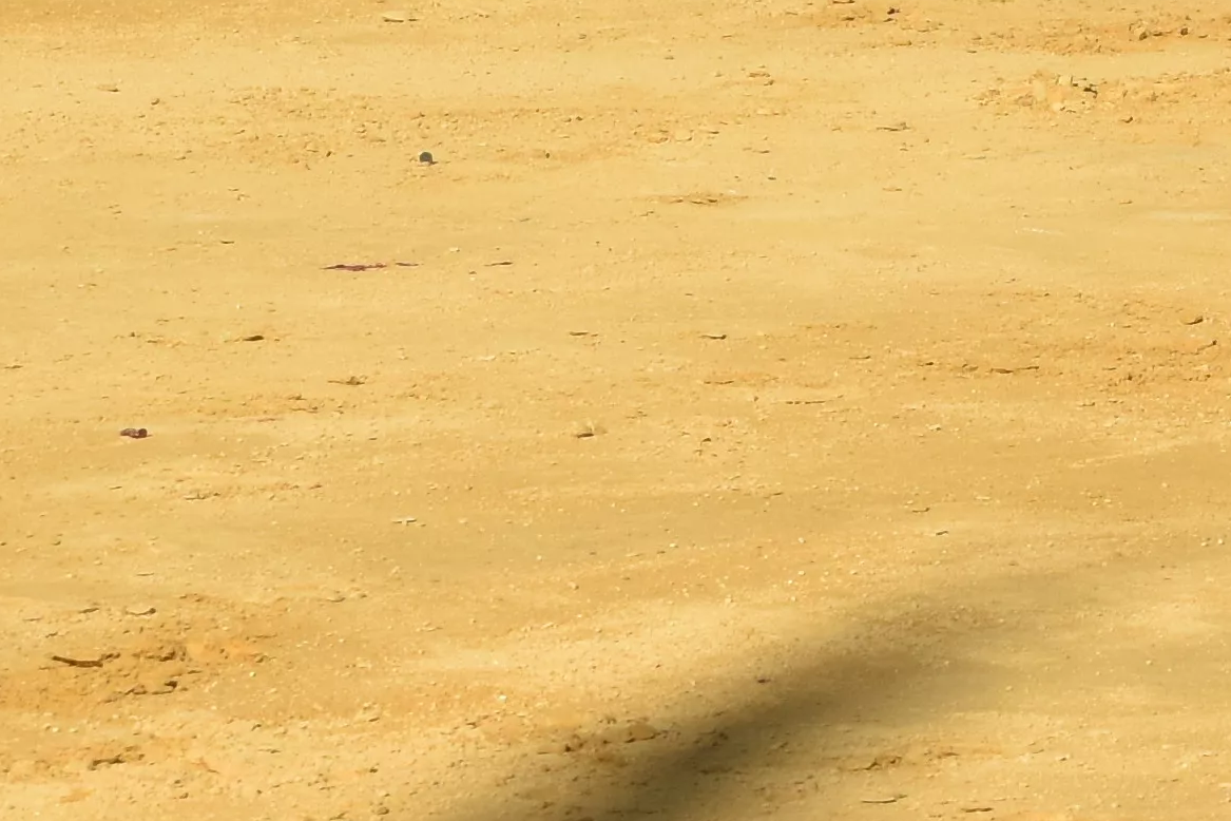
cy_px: -906
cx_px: 1759
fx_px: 18464
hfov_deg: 3.8
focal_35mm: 540
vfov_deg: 2.5
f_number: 9
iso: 400
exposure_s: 1/1250
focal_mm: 70
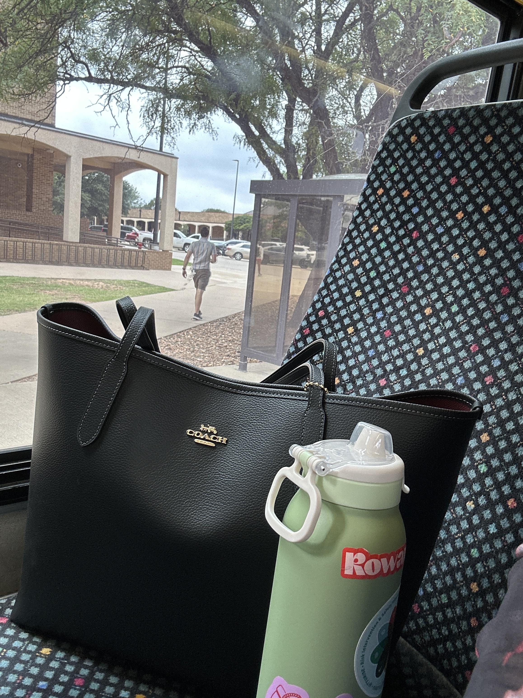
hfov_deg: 46.8
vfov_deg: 60.0
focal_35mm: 30
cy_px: 349
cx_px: 262
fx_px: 604
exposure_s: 1/121
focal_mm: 2.69
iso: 40
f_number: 1.9
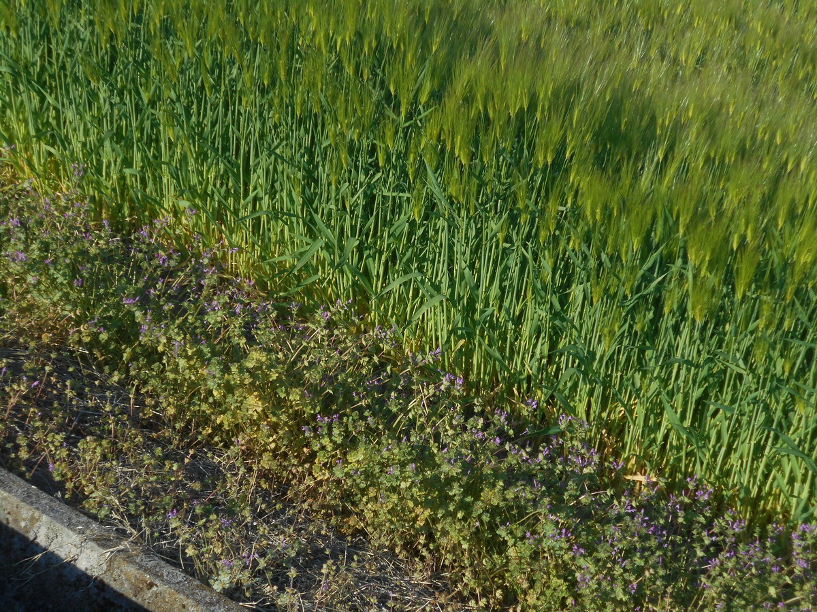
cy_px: 306
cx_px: 408
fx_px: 1534
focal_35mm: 65
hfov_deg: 29.8
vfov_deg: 22.6
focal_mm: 11.6
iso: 80
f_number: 5.3
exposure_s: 1/400
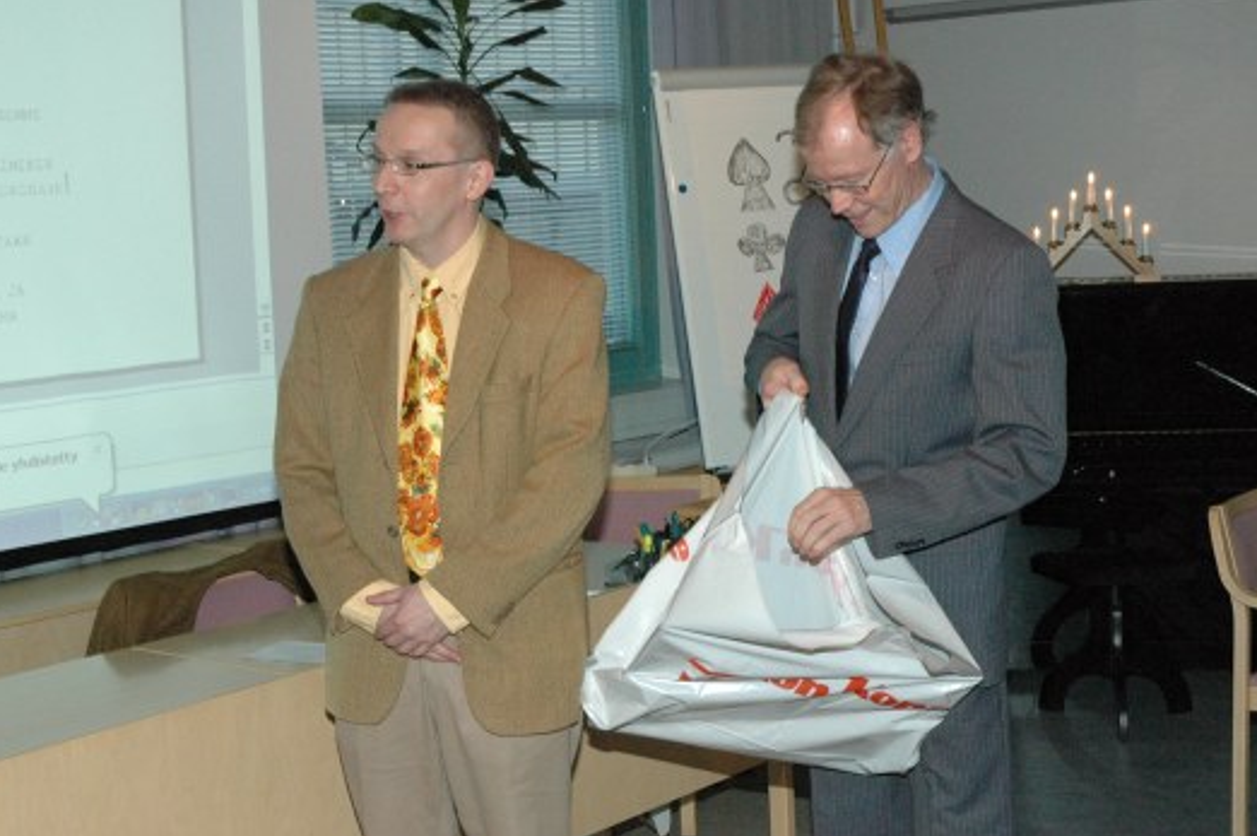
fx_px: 2113
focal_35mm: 61
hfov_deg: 33.1
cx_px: 633
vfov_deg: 22.4
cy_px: 393
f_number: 7.1
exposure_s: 1/60
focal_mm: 35
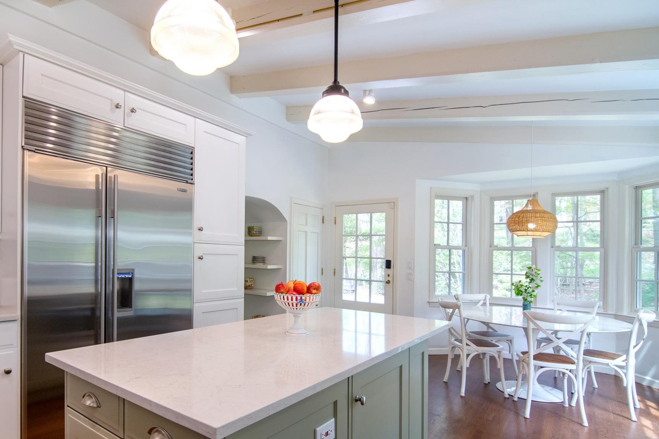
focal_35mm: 20
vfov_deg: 62.5
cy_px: 257
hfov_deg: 84.5
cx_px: 278
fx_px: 359
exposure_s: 1/60
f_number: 8
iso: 640
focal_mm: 11
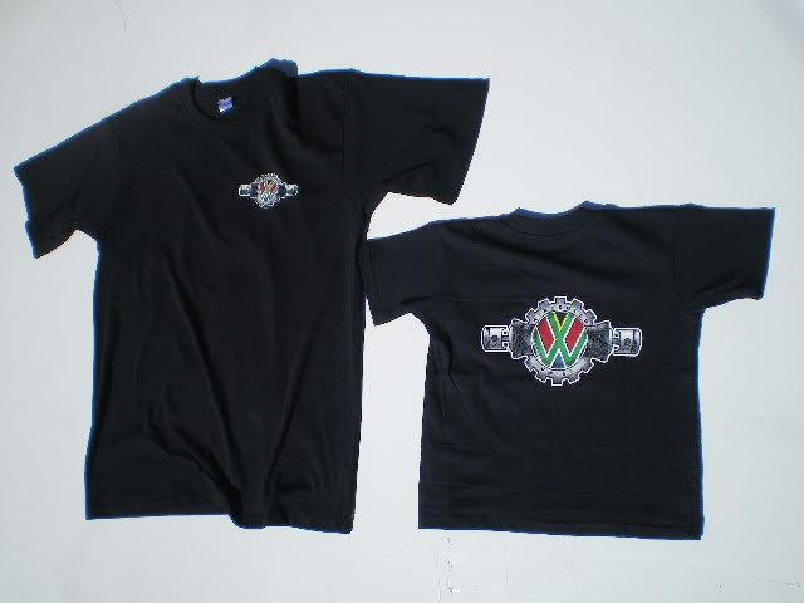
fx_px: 883
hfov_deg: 49.0
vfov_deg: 37.7
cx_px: 402
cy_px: 302
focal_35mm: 38
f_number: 4.6
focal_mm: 6.3
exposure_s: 1/640
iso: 64
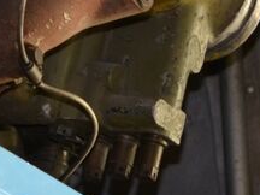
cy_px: -103
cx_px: 28
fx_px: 8021
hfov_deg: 1.9
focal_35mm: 1068
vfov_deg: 1.4
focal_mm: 125
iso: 400
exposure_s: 1/100
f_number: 5
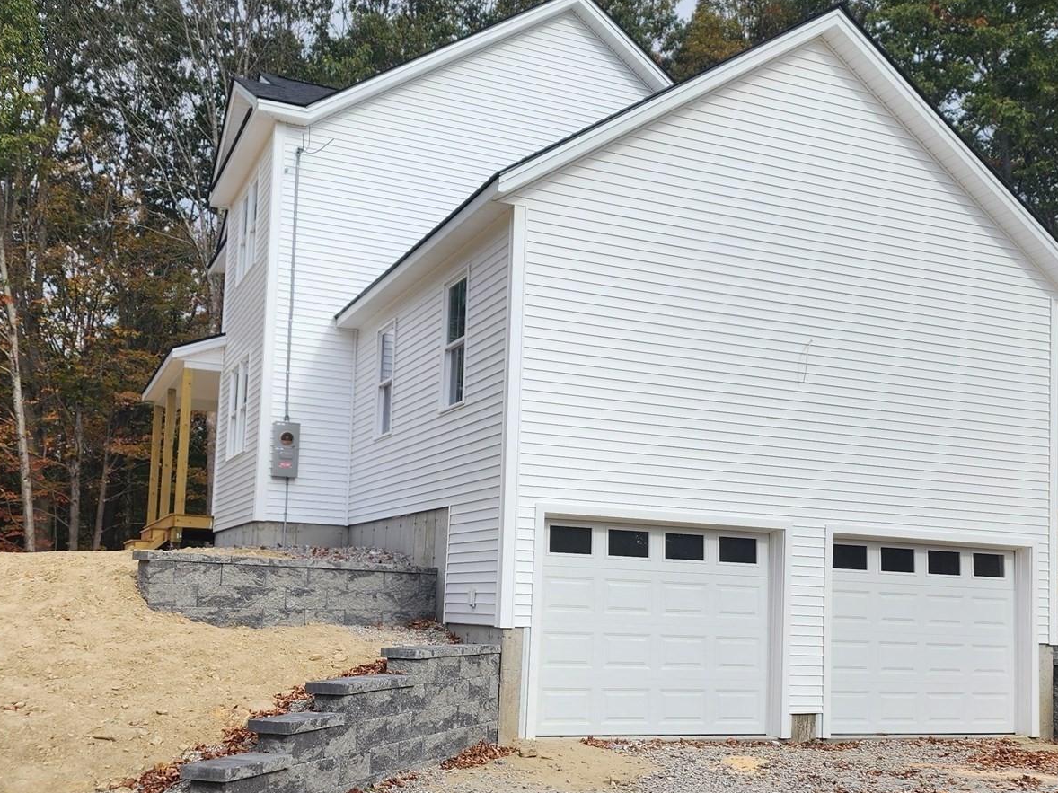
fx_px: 1222
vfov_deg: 35.7
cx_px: 594
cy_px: 498
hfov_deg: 46.7
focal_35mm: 40
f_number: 1.8
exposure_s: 1/859
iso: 12
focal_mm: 6.4
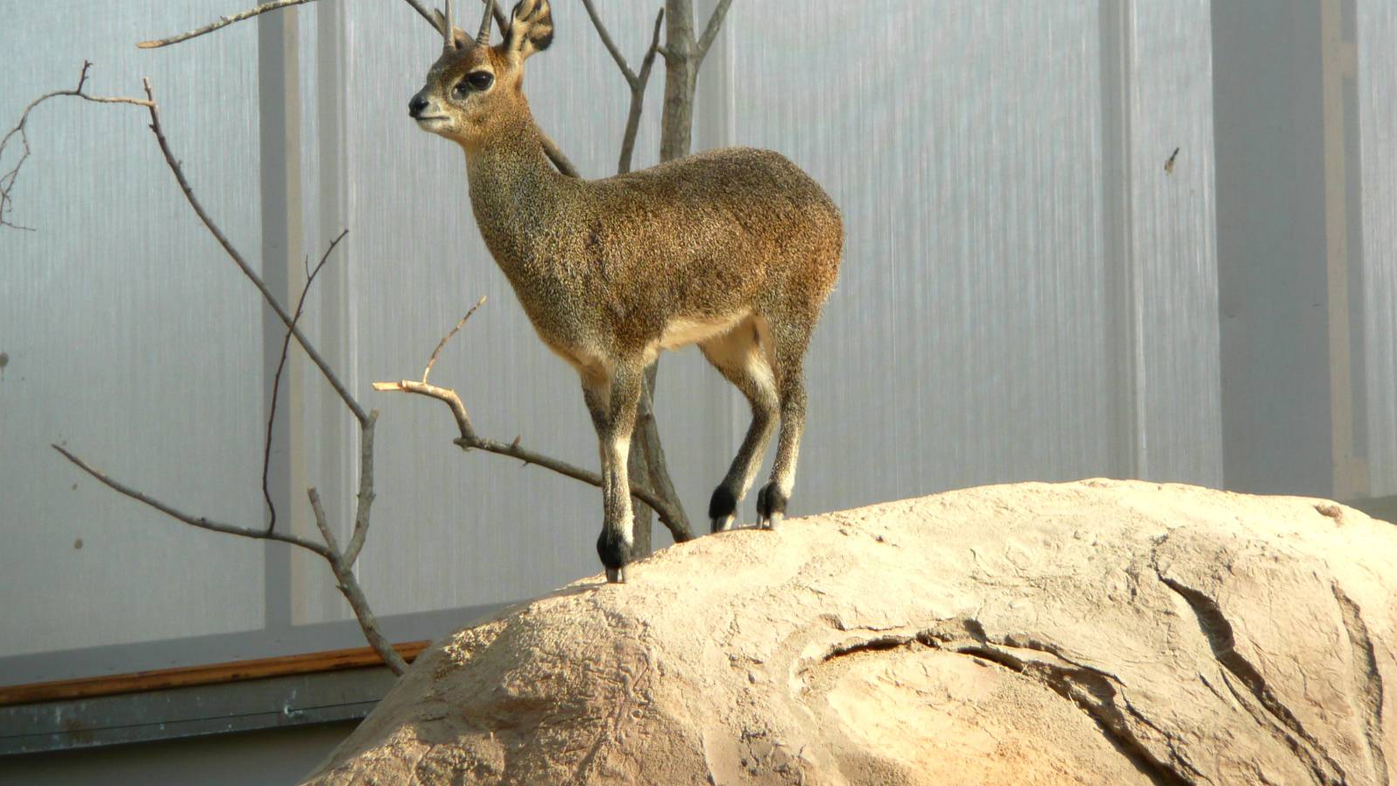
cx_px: 700
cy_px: 274
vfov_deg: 4.0
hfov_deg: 7.1
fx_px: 11335
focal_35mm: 306
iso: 100
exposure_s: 1/100
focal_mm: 46
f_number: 4.9
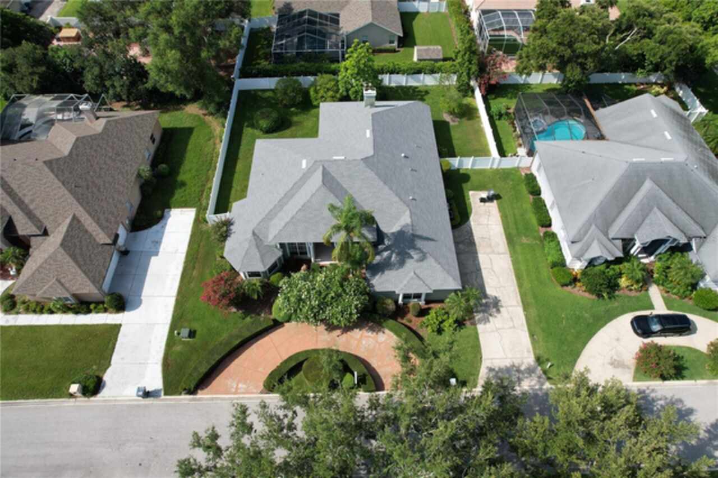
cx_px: 359
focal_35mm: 22
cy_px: 239
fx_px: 439
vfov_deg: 57.2
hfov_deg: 78.6
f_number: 2.8
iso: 100
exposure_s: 1/1500
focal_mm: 8.38
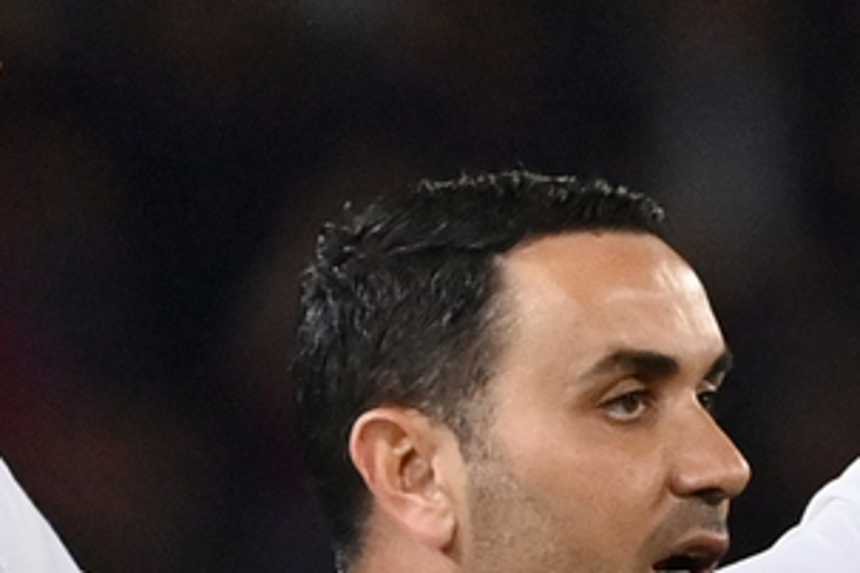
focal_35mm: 1847
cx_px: 602
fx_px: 44119
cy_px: 986
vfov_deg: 0.7
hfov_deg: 1.1
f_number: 4
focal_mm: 400
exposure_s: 1/1250
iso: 2000
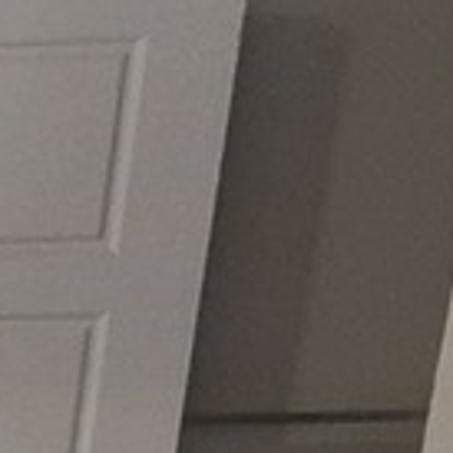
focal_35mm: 121
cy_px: 959
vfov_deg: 12.4
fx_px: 1791
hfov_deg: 11.0
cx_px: -777
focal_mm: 1.74
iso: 320
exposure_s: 1/60
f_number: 2.2
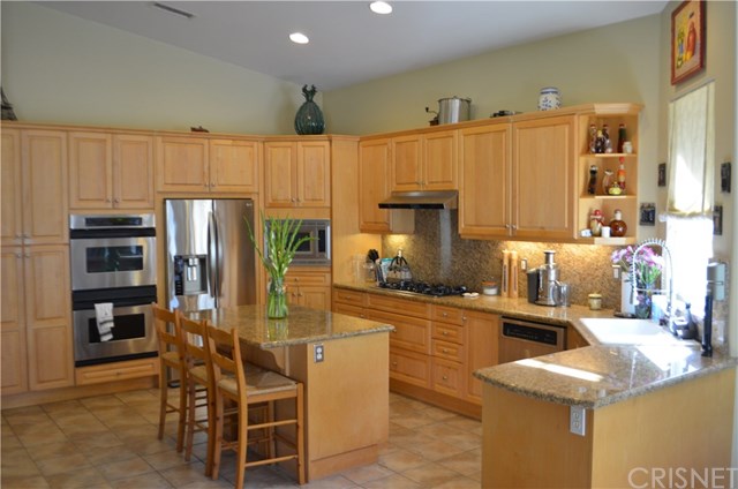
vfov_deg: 39.8
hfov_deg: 57.3
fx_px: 675
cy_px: 244
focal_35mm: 33
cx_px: 369
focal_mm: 22
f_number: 4
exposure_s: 1/60
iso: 800
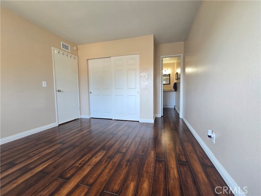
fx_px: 98
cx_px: 130
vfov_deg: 89.9
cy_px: 98
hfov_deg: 106.2
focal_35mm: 13
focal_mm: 2.2
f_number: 2.2
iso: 160
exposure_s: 1/60
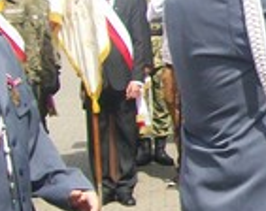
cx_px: 524
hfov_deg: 11.0
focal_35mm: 160
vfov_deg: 9.6
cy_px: 85
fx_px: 1256
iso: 64
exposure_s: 1/640
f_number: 2.7
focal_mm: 6
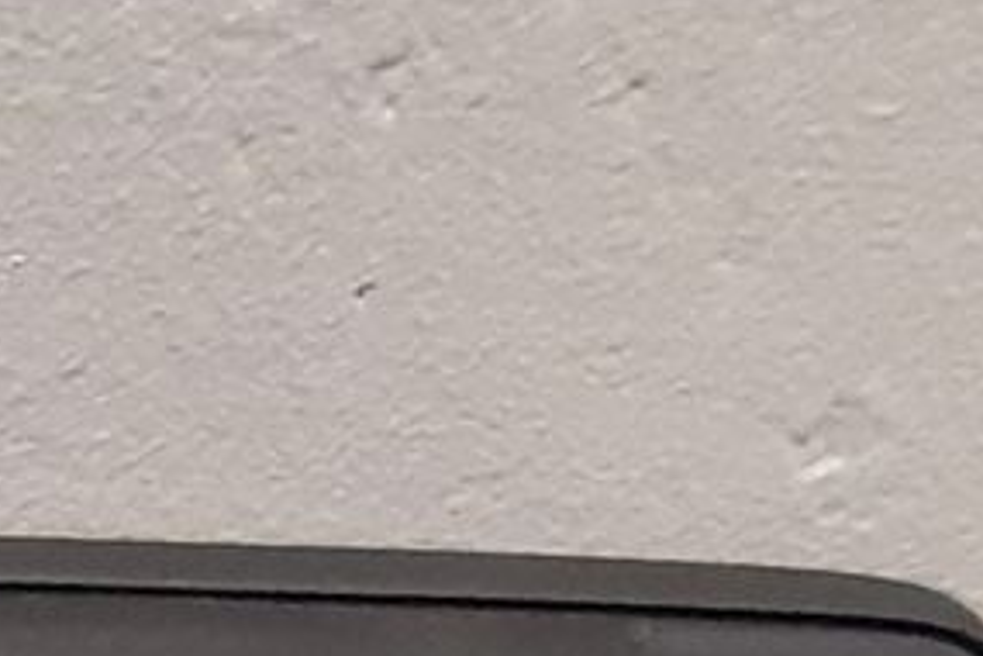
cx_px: -1324
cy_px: 1833
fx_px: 5297
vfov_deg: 6.6
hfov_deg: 9.5
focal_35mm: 194
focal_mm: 3.93
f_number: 1.7
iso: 250
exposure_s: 1/50
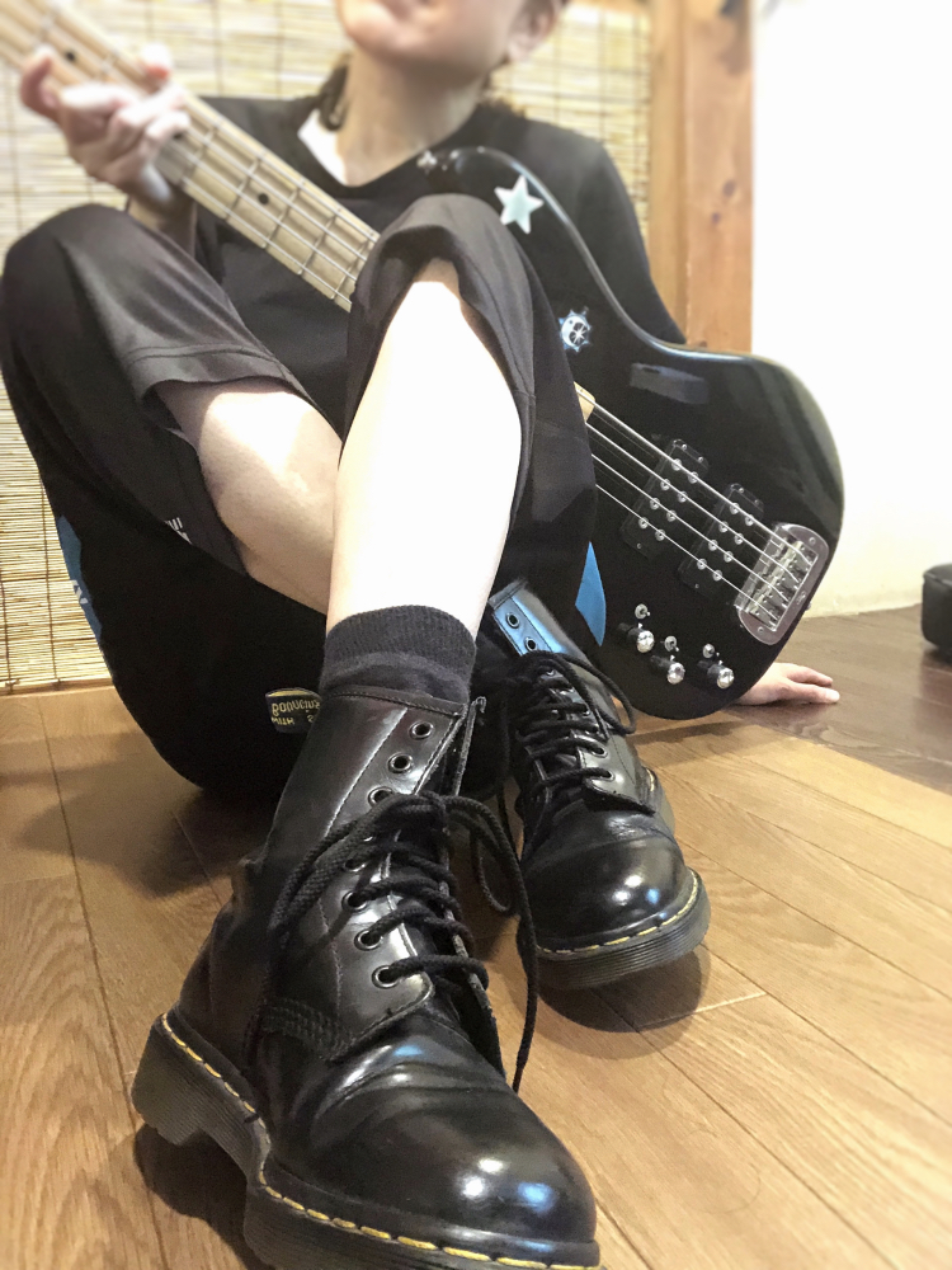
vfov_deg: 56.8
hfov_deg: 44.2
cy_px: 635
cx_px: 476
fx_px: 1173
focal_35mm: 32
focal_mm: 2.87
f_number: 2.2
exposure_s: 1/30
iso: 2000
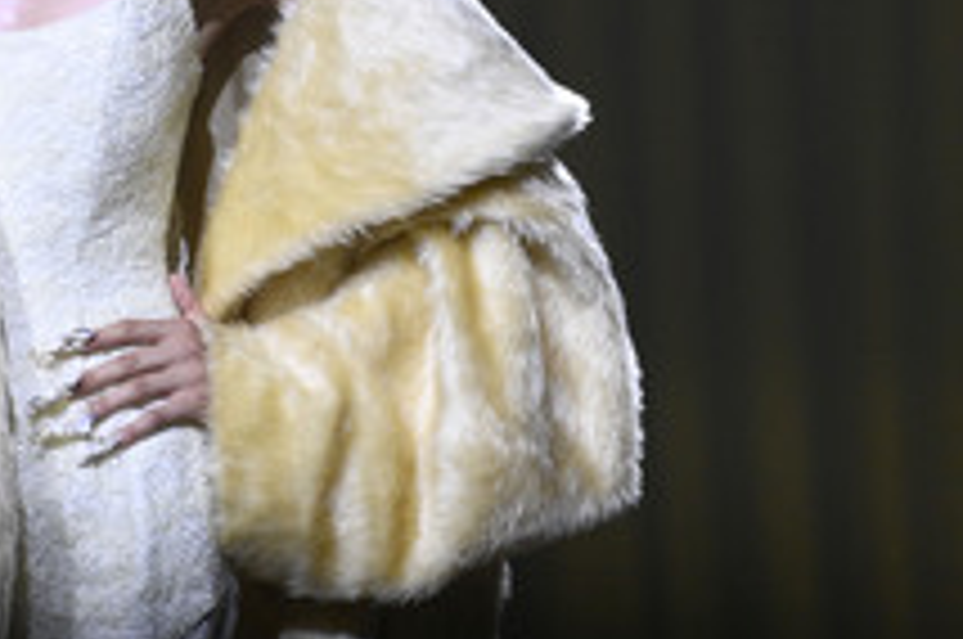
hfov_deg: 3.3
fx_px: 16880
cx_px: 178
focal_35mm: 632
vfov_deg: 2.2
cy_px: 63
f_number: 7.1
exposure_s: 1/250
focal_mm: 300
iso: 4000
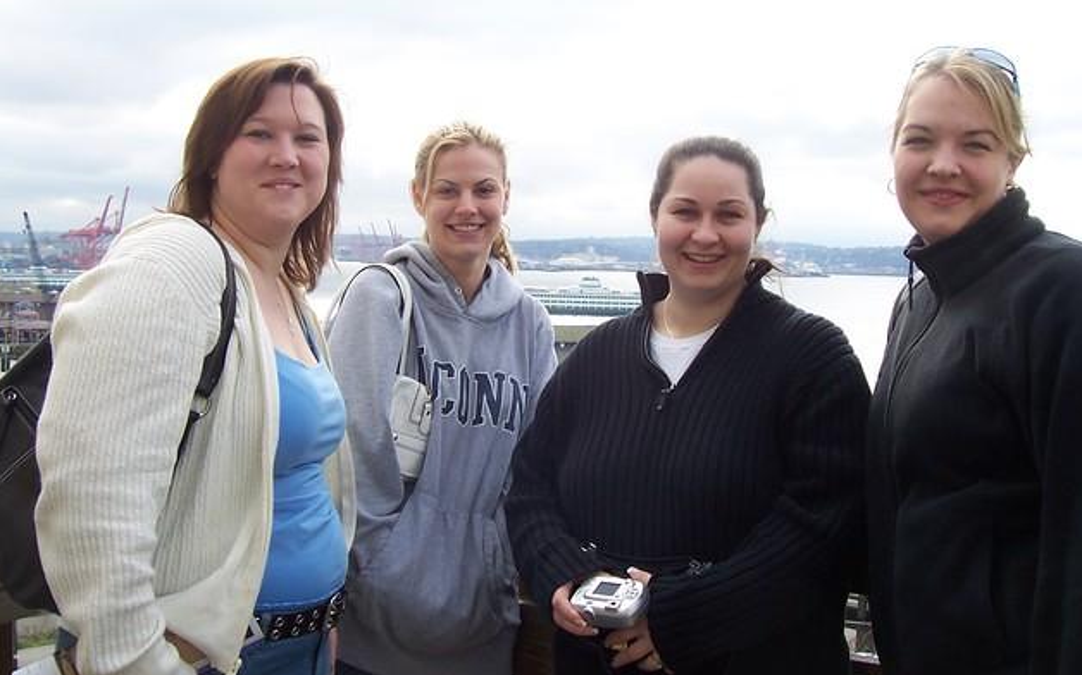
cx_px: 538
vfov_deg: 31.9
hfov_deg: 49.3
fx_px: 1179
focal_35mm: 40
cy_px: 289
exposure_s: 1/180
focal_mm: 5.6
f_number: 5.6
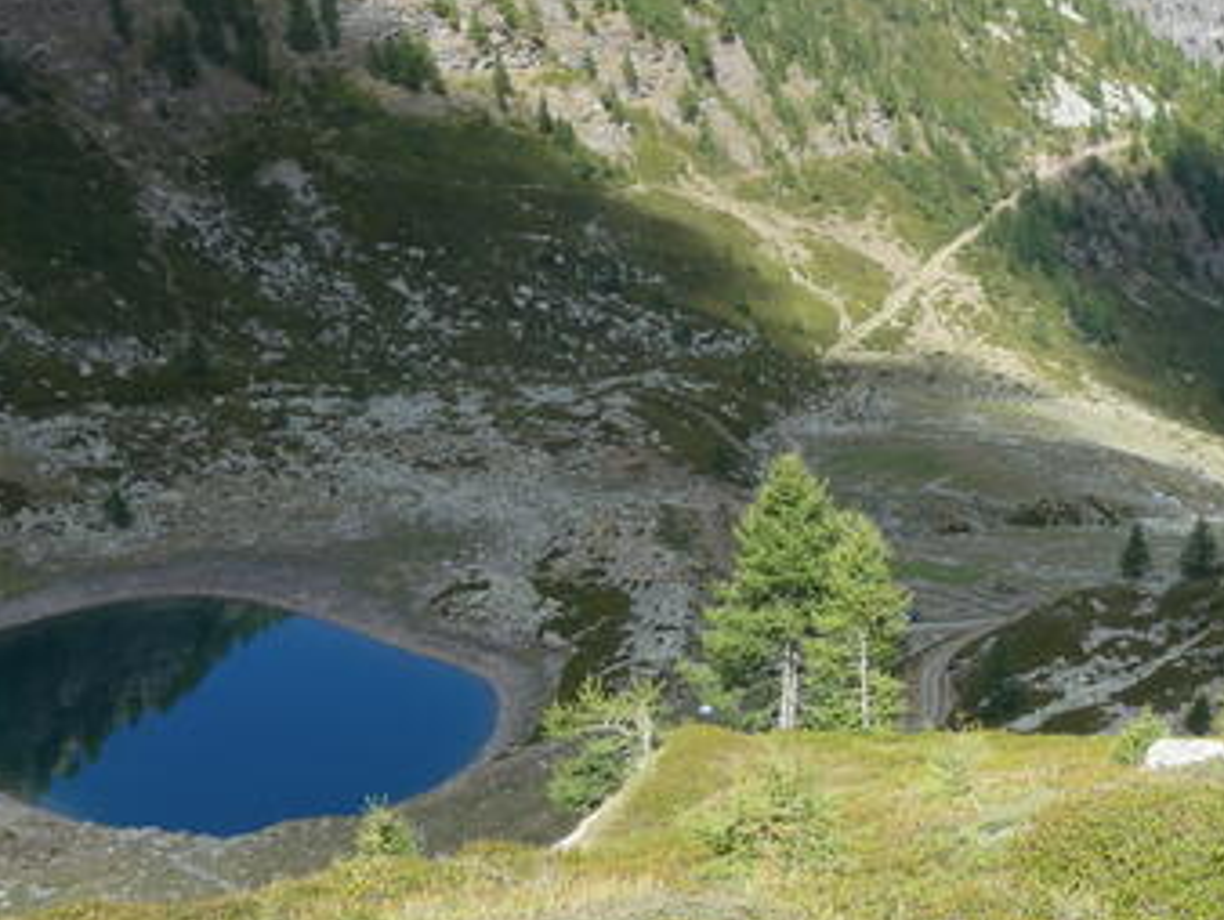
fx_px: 2477
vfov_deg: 20.9
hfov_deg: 27.7
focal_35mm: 70
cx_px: 688
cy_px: 272
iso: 80
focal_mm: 6.7
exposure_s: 1/500
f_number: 3.7
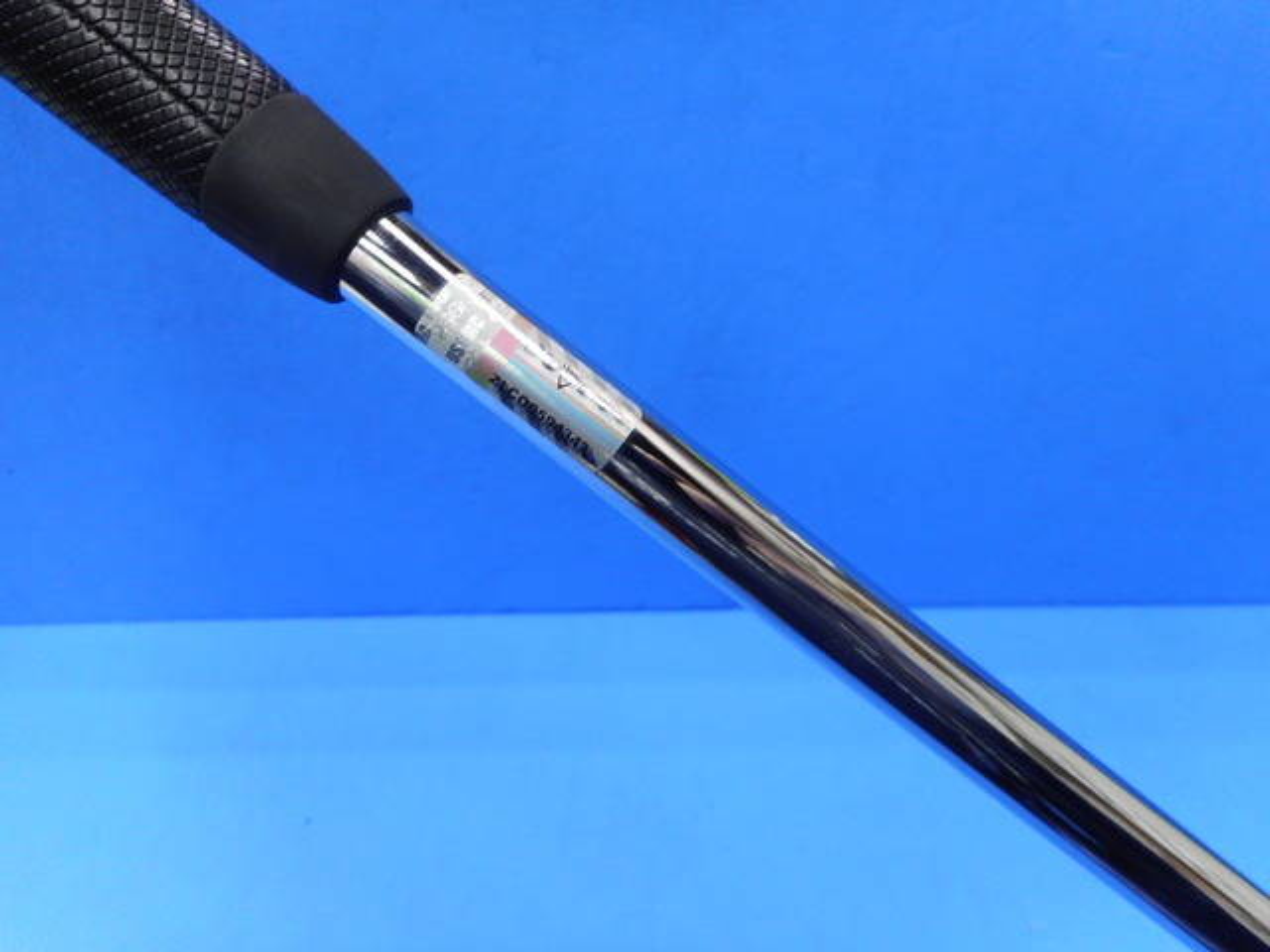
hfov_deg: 69.4
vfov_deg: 54.9
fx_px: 917
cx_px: 635
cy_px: 476
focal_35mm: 25
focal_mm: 4.5
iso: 140
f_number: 3.7
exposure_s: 1/30
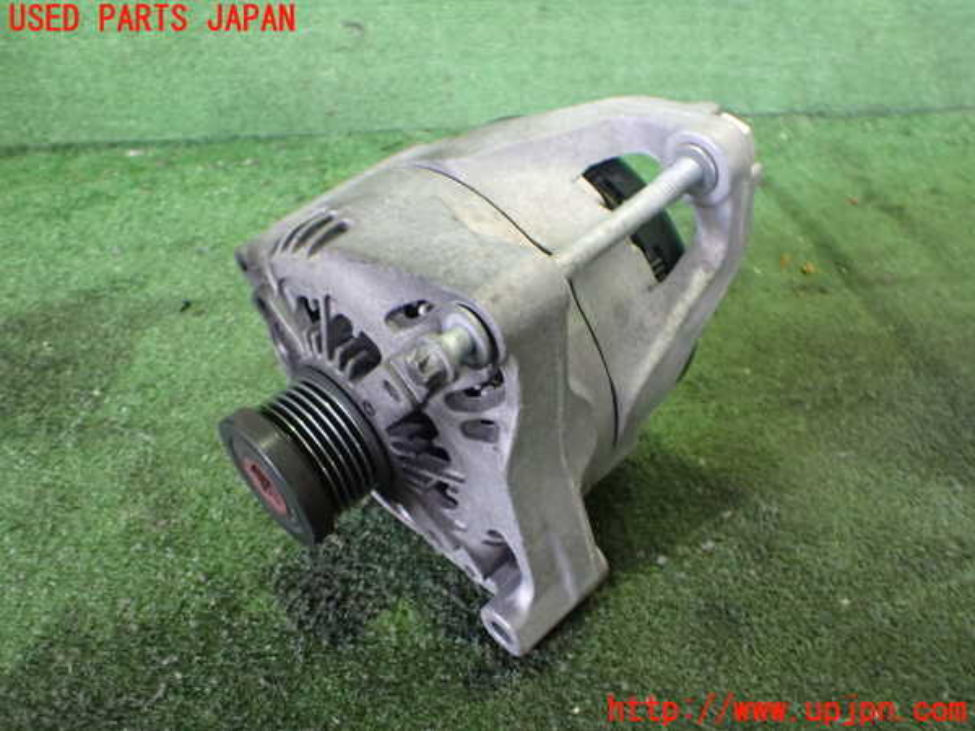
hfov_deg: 60.0
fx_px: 845
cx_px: 488
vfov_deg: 46.8
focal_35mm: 30
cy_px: 366
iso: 800
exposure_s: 1/50
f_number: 2.3
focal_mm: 5.4
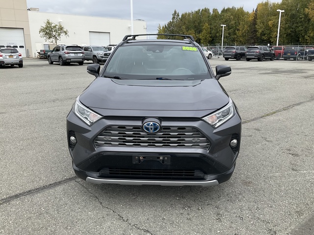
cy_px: 118
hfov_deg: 61.7
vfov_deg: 48.2
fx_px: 263
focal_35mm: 29
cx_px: 157
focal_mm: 3
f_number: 1.8
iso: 25
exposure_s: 1/495
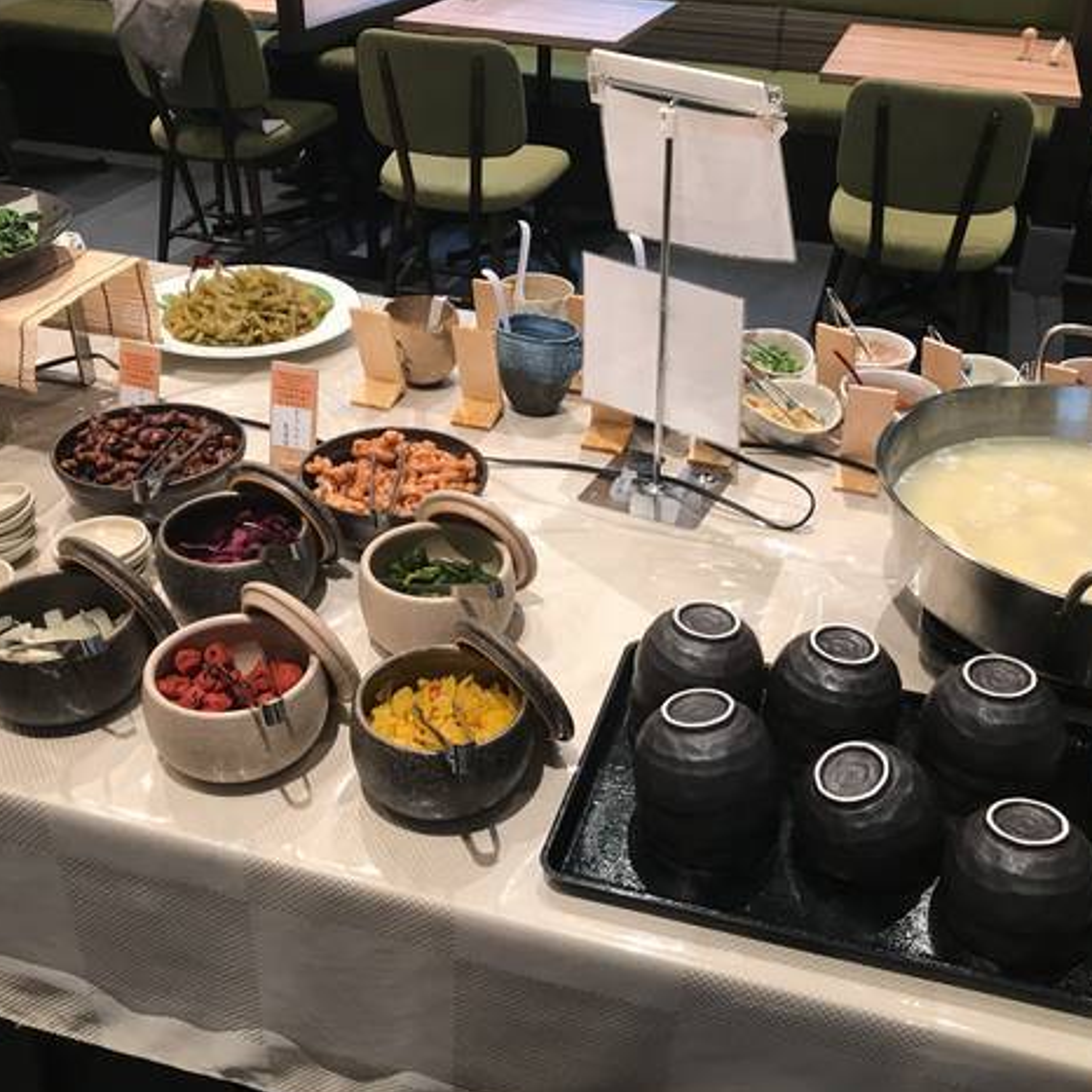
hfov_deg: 48.4
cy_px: 558
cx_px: 600
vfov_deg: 48.4
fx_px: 1213
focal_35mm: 34
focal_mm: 3.99
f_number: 1.8
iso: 40
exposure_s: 1/30
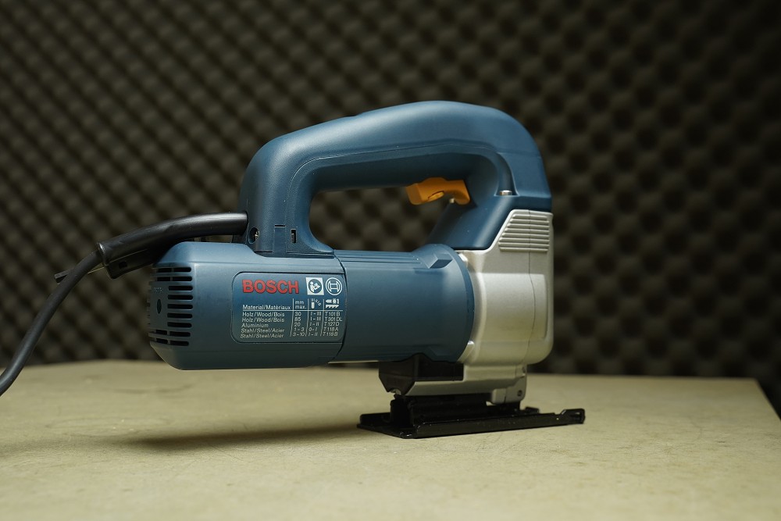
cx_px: 390
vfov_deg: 33.4
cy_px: 260
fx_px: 868
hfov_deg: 48.5
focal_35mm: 40
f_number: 6.3
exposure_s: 1/50
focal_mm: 40
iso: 1250
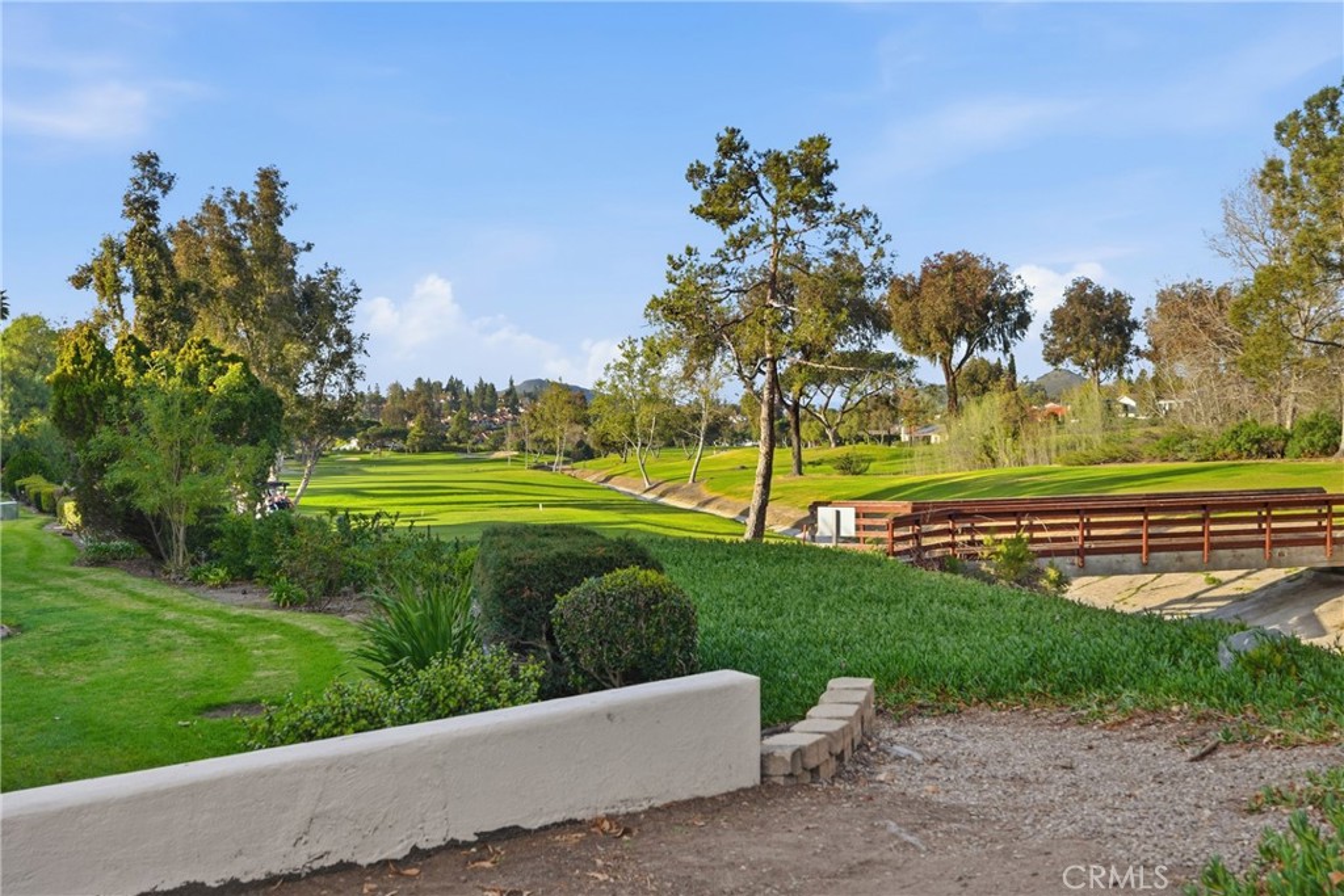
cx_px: 672
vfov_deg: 37.9
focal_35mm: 35
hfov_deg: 54.4
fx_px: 1307
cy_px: 448
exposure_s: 1/1600
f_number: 9
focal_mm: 35
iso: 250
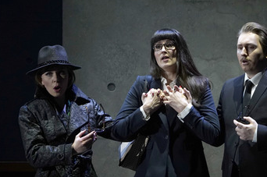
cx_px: 164
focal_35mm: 496
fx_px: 3673
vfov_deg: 2.8
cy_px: 109
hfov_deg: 4.2
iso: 3200
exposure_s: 1/125
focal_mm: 376
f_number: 6.3
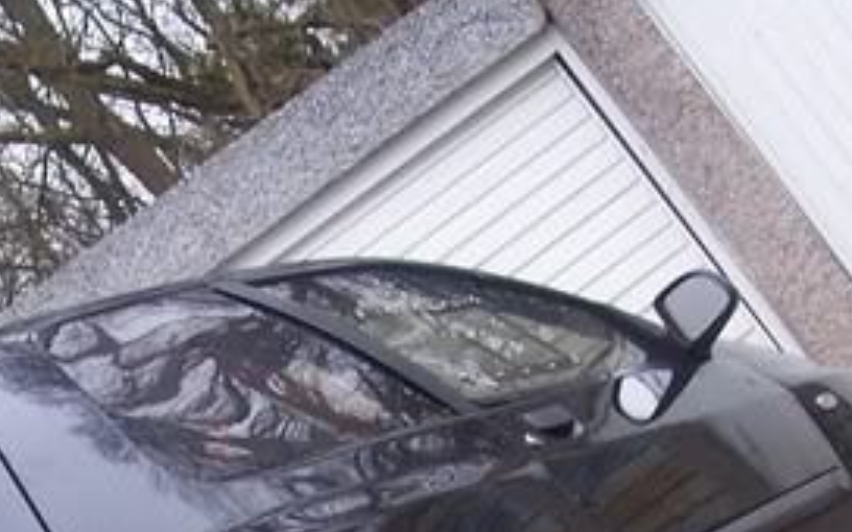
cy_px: 854
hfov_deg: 19.5
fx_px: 2461
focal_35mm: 106
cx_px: 229
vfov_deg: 11.7
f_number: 2.7
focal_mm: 5.6
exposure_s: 1/90
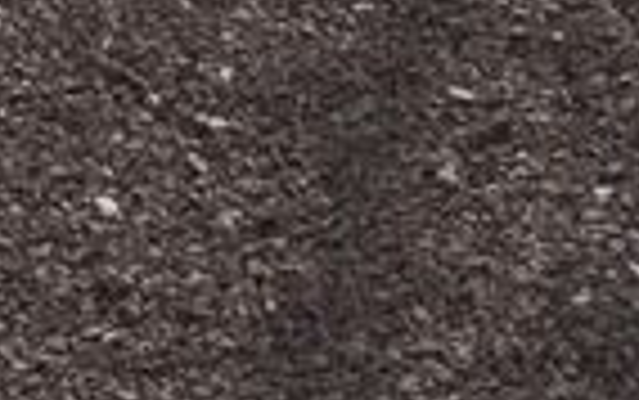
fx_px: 4043
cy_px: -1582
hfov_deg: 8.7
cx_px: -432
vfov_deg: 4.7
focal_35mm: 232
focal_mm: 3.3
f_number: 2.4
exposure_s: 1/2809
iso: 25
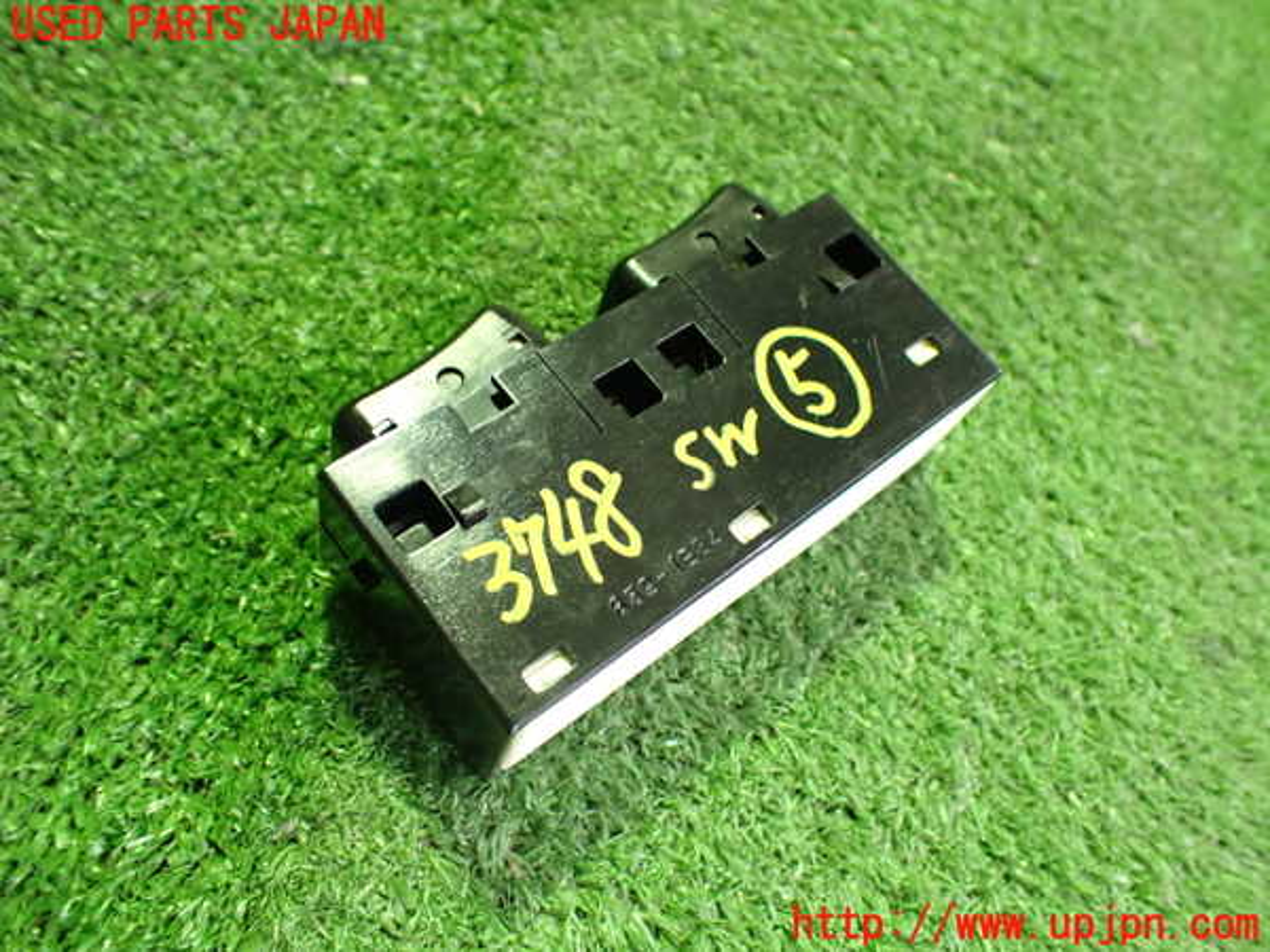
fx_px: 1101
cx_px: 635
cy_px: 476
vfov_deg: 46.8
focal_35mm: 30
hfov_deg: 60.0
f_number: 2.3
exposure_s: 1/30
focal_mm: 5.4
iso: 1000
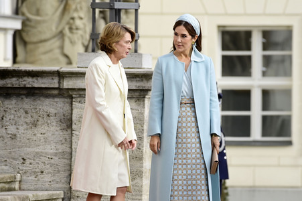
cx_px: 151
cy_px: 100
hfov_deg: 4.1
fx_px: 4191
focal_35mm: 500
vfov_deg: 2.7
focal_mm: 500
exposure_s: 1/1000
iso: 1600
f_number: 9
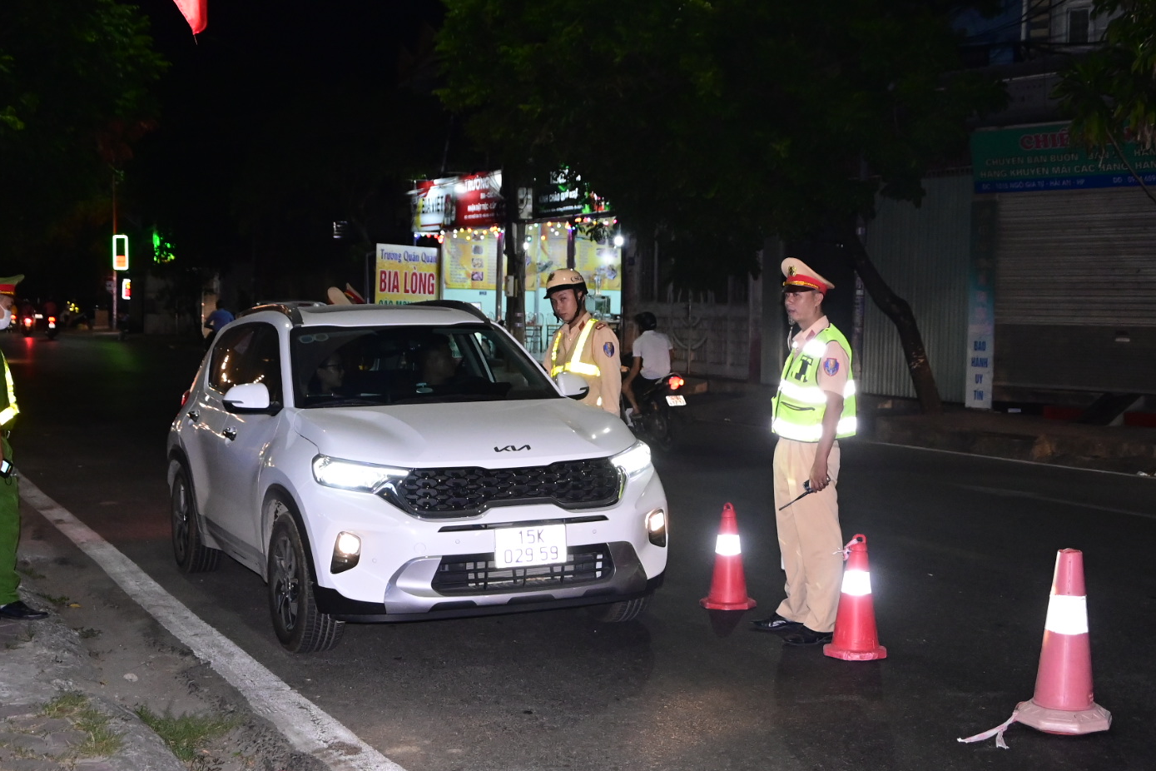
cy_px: 343
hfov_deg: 40.3
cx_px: 553
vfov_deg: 27.5
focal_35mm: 49
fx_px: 1573
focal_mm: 28
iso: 3200
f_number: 4
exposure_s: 1/200
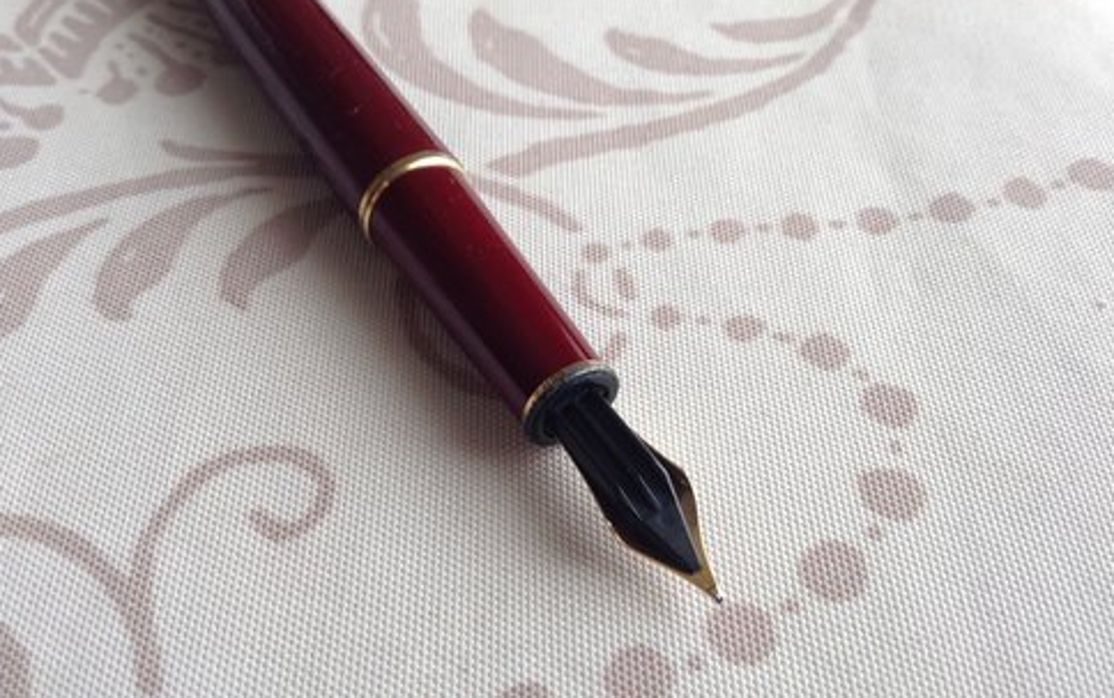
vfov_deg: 35.4
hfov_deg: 54.0
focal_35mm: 36
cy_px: 379
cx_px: 560
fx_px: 1093
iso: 32
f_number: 2.4
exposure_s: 1/24
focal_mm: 3.3
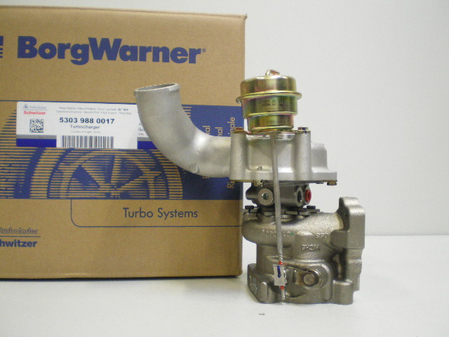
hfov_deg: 49.0
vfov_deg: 37.7
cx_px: 224
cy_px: 168
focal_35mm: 38
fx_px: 493
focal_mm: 6.3
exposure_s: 1/8
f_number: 3.1
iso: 400
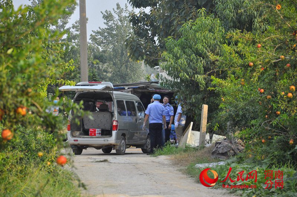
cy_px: 98
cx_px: 148
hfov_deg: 13.1
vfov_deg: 8.7
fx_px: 1298
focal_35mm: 158
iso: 200
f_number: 6.7
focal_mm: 105
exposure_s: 1/250
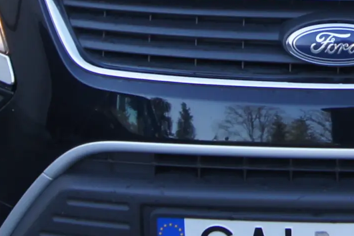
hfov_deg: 11.3
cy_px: -73
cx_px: 391
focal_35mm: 179
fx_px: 1759
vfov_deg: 7.6
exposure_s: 1/80
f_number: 5.6
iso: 100
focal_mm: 22
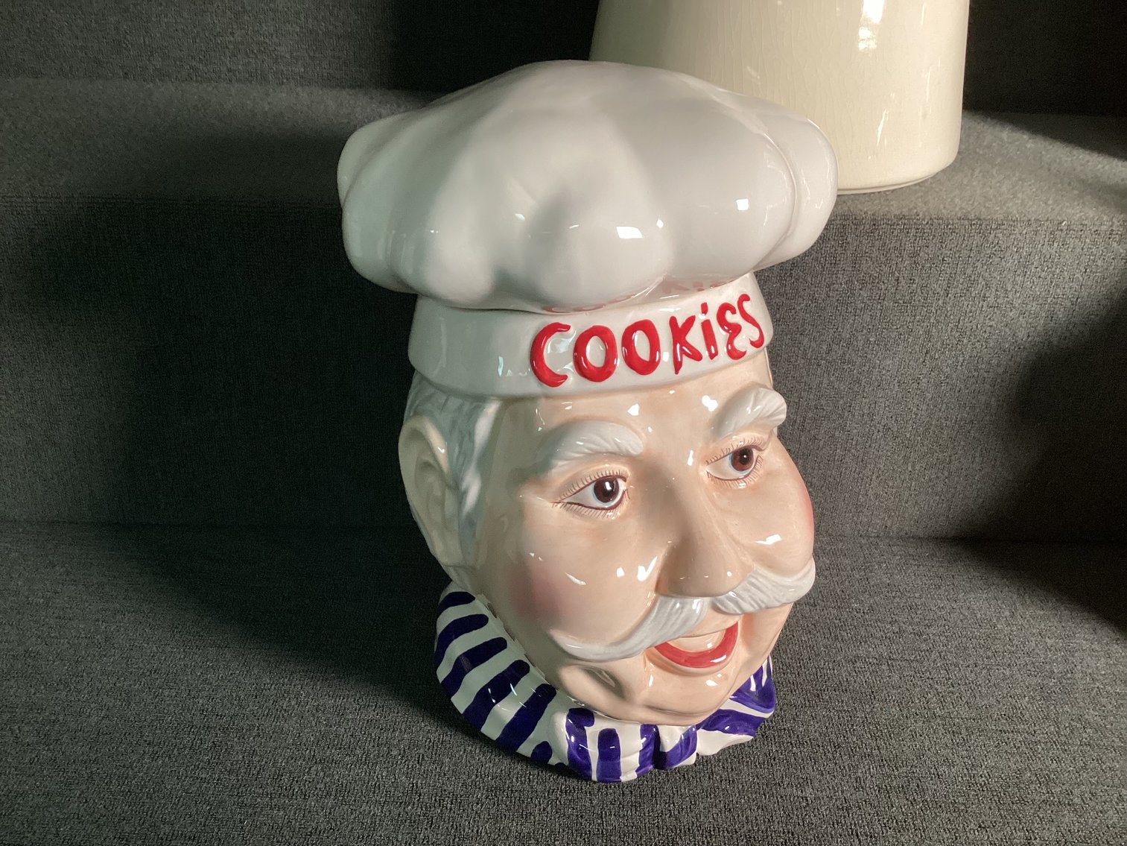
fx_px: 1009
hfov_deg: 58.3
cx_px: 564
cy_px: 423
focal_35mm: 31
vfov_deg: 45.4
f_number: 2.4
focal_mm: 3.3
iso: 125
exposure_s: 1/60
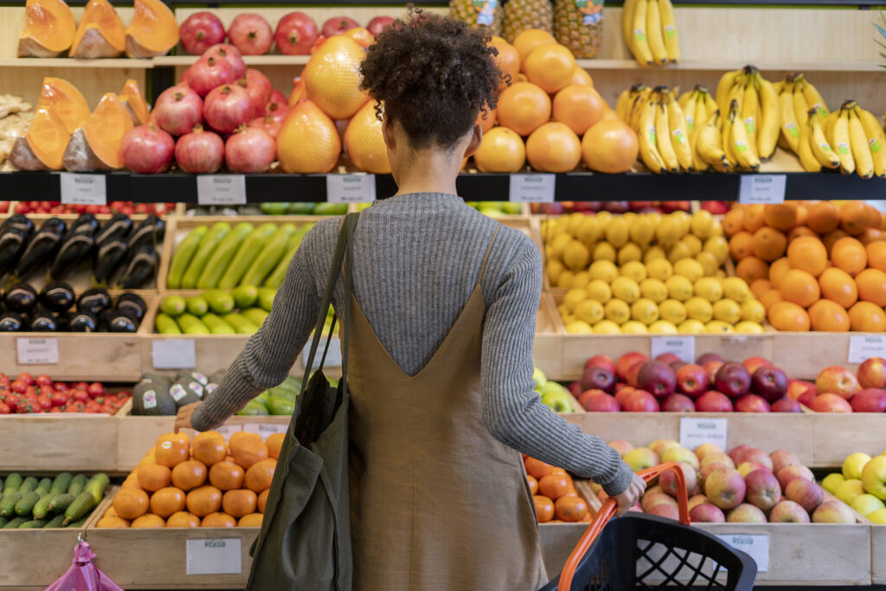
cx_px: 443
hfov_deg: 39.6
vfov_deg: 27.0
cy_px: 296
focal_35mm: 50
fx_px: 1231
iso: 320
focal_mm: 50
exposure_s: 1/500
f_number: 1.8
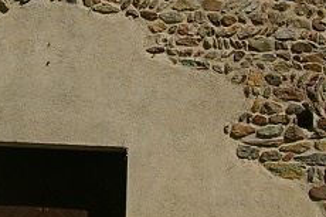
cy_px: -9
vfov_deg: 12.6
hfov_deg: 19.0
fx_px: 968
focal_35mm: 107
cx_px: 96
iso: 200
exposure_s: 1/750
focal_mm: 16
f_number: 8
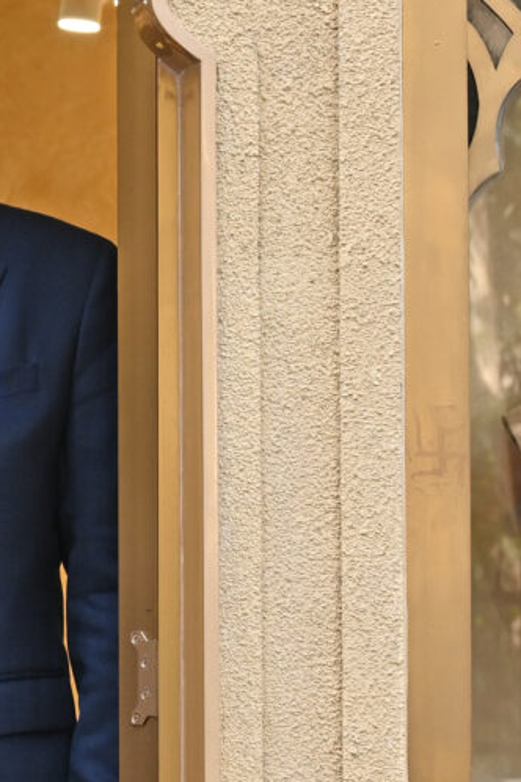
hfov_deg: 6.1
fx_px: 4797
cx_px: -511
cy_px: 295
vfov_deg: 9.3
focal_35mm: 221
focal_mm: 43
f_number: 5.6
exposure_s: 1/100
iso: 400
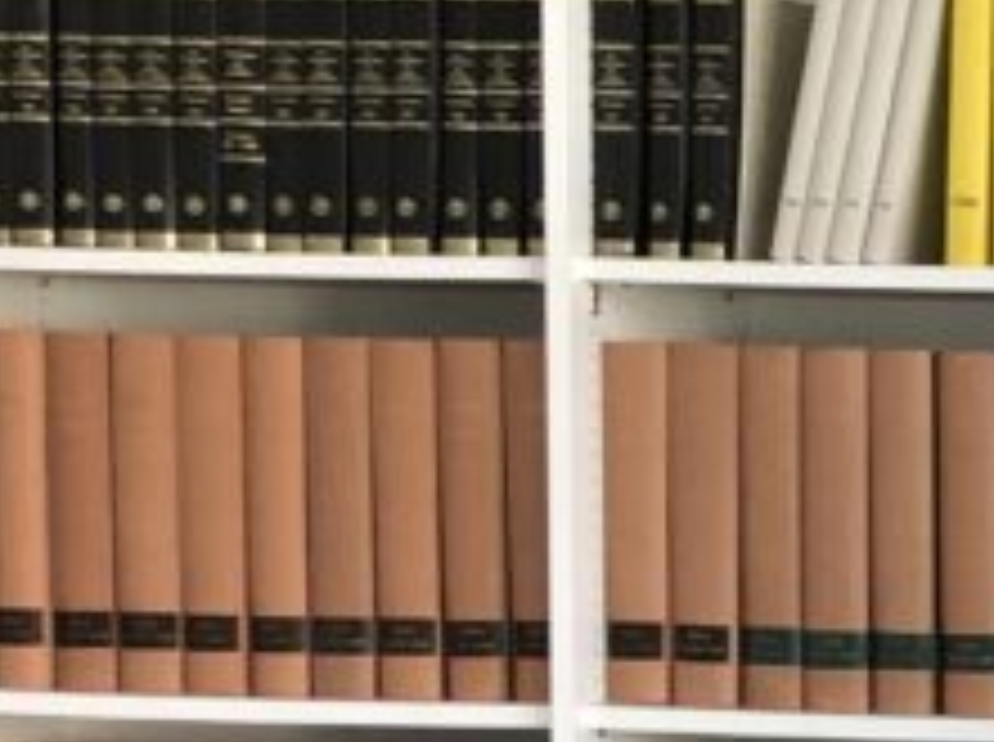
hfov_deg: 13.0
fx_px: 3727
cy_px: 787
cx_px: 2064
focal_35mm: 130
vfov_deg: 11.2
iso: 40
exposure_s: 1/20
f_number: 1.8
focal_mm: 4
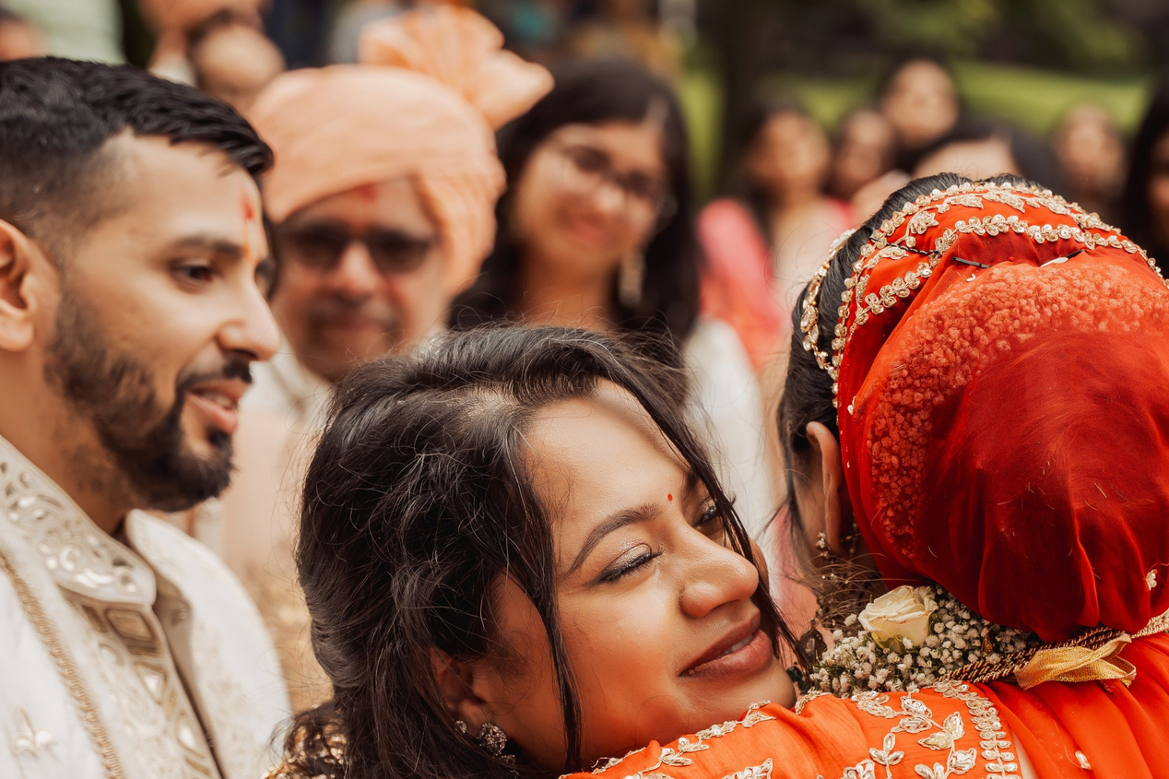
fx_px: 3377
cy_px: 692
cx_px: 694
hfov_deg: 19.6
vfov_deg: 13.1
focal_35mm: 104
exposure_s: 1/640
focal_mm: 51.5
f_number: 2.8
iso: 100
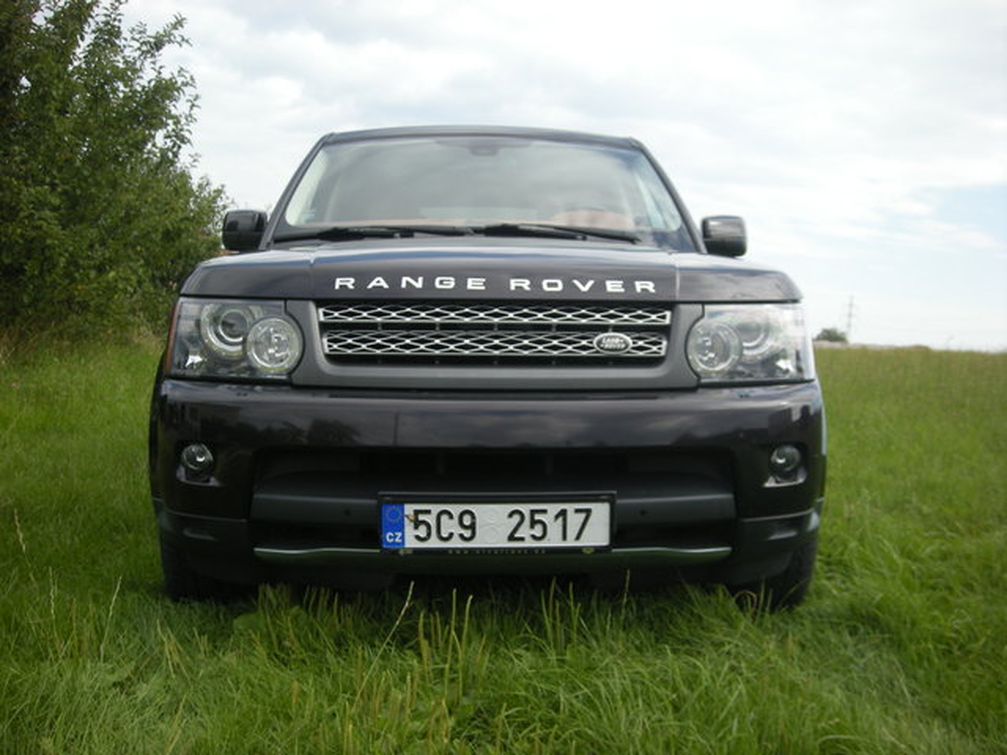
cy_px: 378
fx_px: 1018
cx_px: 504
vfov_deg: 40.7
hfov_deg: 52.6
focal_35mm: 35
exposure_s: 1/127
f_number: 5.7
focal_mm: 5.7
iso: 64
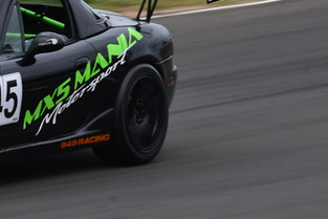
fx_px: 16060
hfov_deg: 1.2
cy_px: 10
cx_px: -41
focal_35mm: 1762
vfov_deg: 0.8
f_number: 13
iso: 250
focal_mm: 460
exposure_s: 1/250
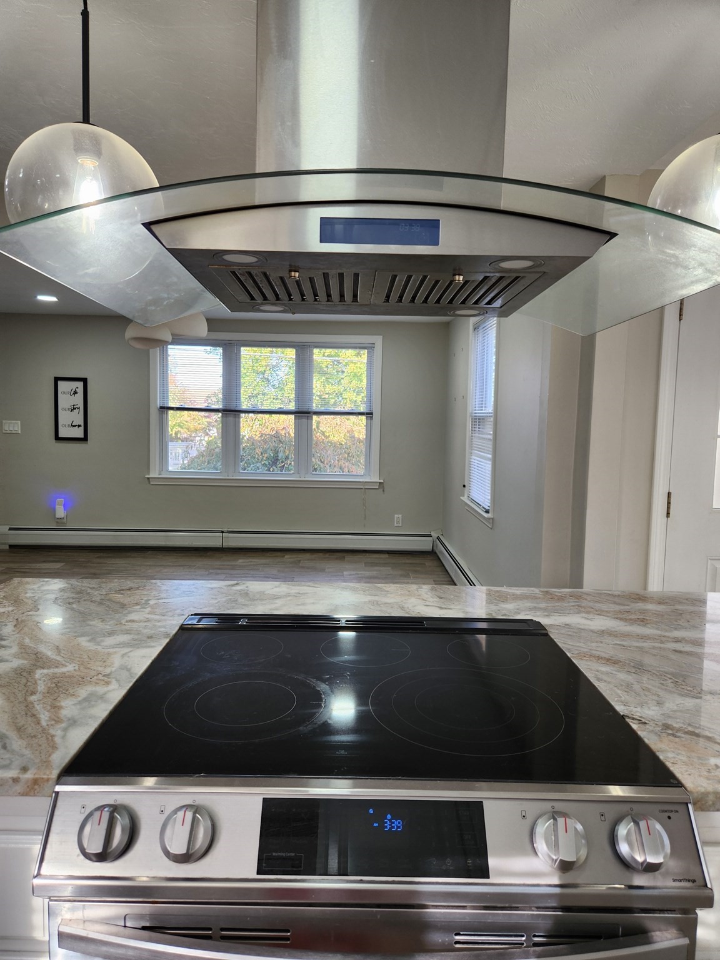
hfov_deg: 58.9
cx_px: 360
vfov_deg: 73.9
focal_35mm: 23
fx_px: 638
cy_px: 480
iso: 80
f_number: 1.8
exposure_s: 1/120
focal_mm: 5.4
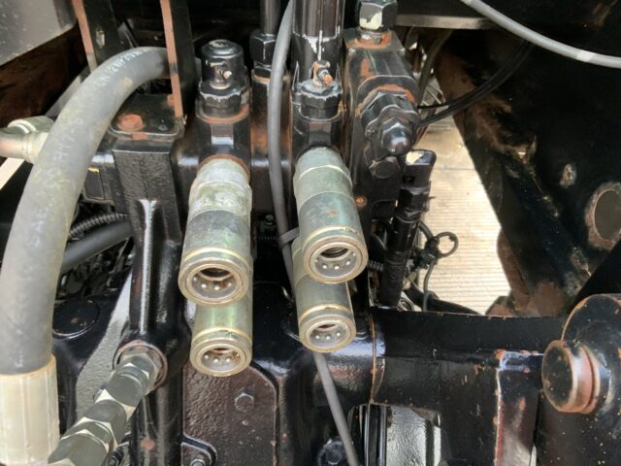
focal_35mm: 29
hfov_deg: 61.7
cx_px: 310
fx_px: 520
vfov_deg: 48.2
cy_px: 233
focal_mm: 3
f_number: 1.8
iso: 160
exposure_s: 1/60
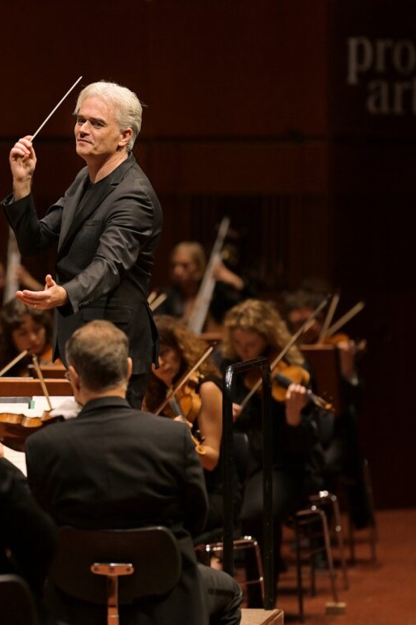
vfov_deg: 9.8
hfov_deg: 6.5
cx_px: -28
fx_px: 3640
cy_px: 306
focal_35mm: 210
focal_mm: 135
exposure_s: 1/800
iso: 1250
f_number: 2
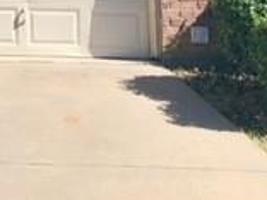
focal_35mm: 115
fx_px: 887
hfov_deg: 15.9
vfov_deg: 11.7
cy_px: -186
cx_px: -111
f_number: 1.8
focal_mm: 3.99
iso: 20
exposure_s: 1/1919
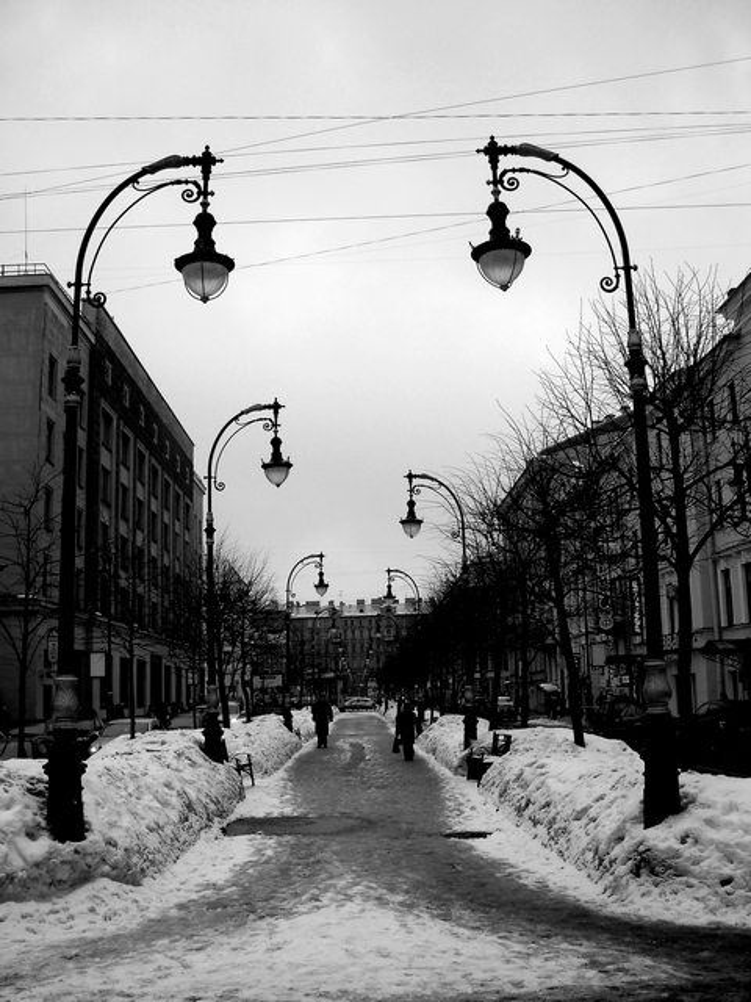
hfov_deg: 40.7
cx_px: 376
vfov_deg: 52.6
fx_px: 1012
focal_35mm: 35
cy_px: 501
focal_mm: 5.7
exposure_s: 1/250
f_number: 2.8
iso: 64
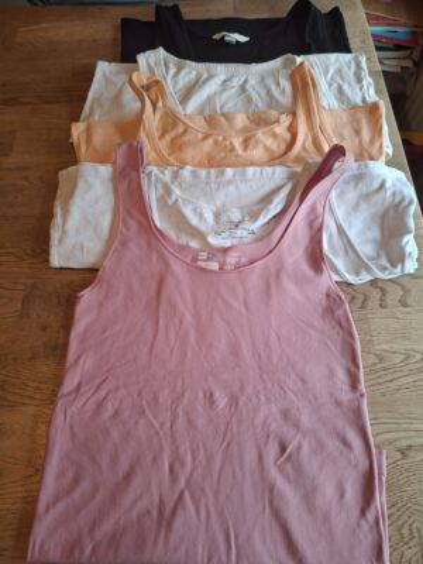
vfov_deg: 73.9
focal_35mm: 23
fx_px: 375
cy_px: 282
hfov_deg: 58.9
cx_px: 212
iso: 160
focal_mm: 5.54
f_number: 1.8
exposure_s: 1/50
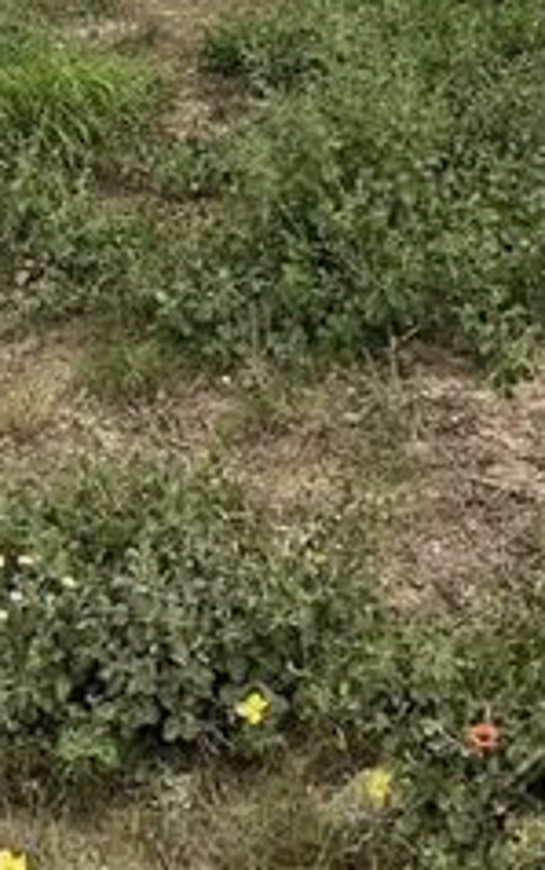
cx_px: 73
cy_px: -280
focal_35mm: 92
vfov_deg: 20.5
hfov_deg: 14.1
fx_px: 2184
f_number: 2.4
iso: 32
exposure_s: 1/120
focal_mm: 3.3
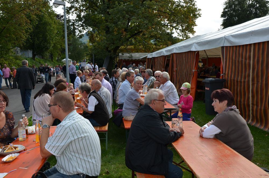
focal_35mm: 39
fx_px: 291
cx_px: 134
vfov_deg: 34.1
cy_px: 89
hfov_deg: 49.6
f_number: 8
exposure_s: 1/200
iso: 100
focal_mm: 26
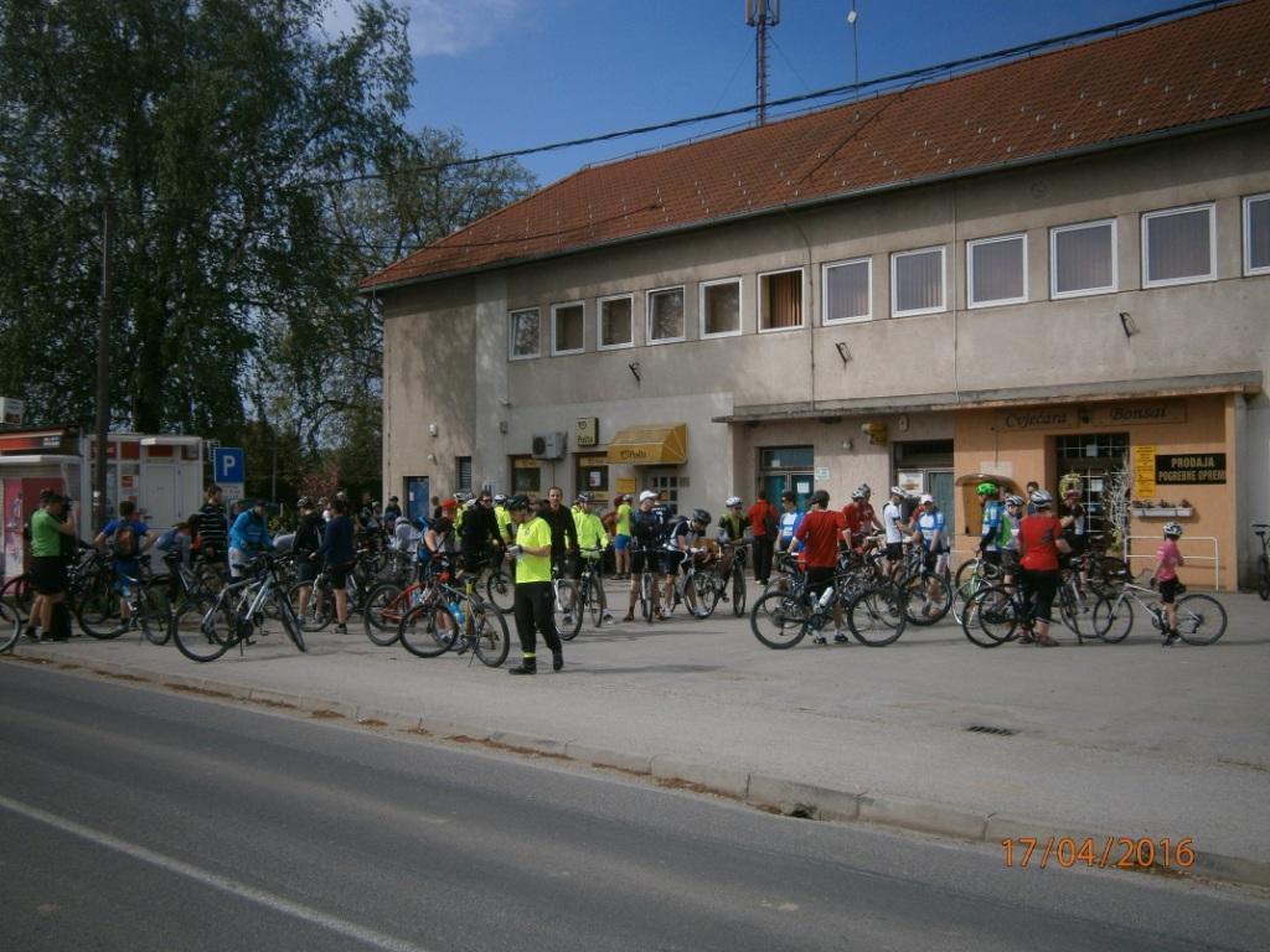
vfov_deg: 39.7
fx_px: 1321
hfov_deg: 51.4
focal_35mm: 36
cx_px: 635
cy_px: 476
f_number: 3.1
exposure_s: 1/1600
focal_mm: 6.4
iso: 80
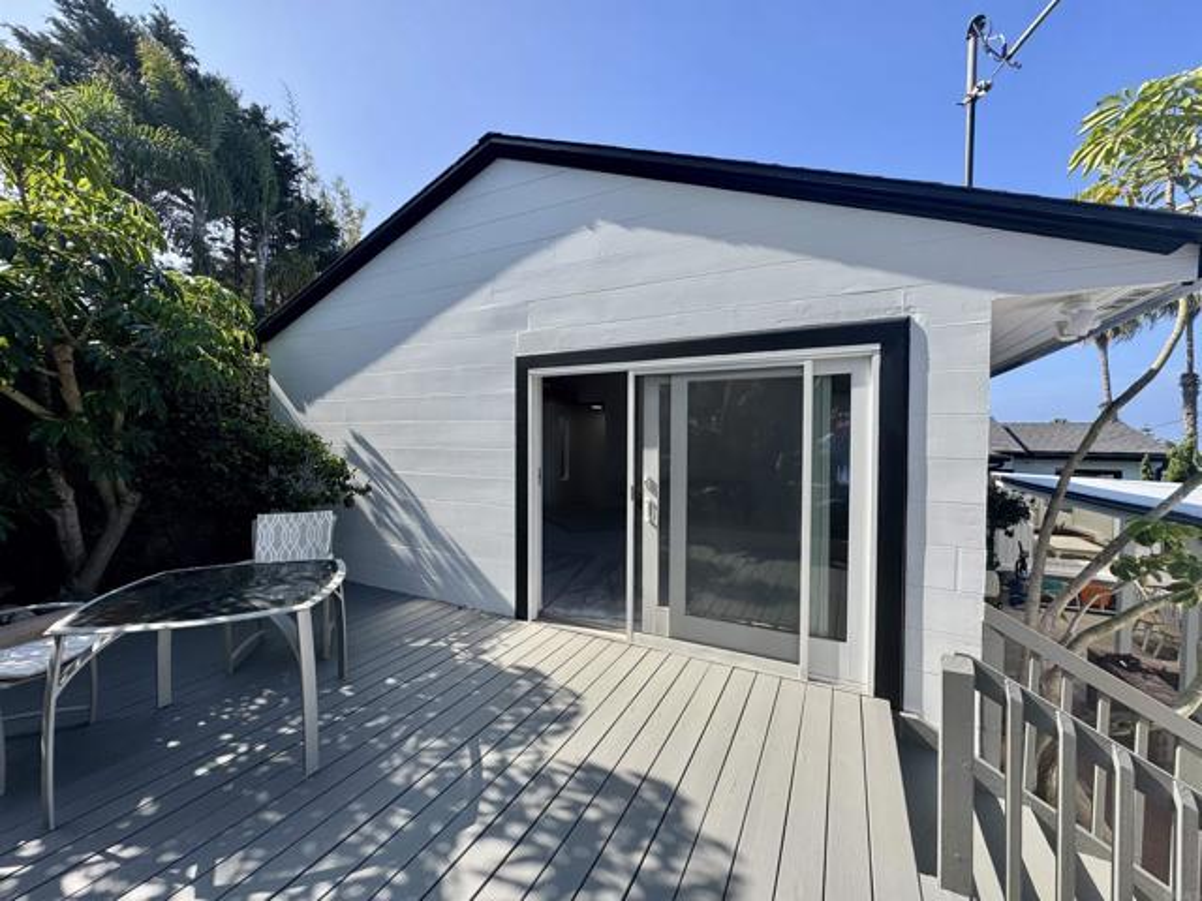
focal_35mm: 14
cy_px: 450
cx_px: 601
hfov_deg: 102.1
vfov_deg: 85.7
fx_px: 486
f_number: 2.2
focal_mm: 2.22
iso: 40
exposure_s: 1/779
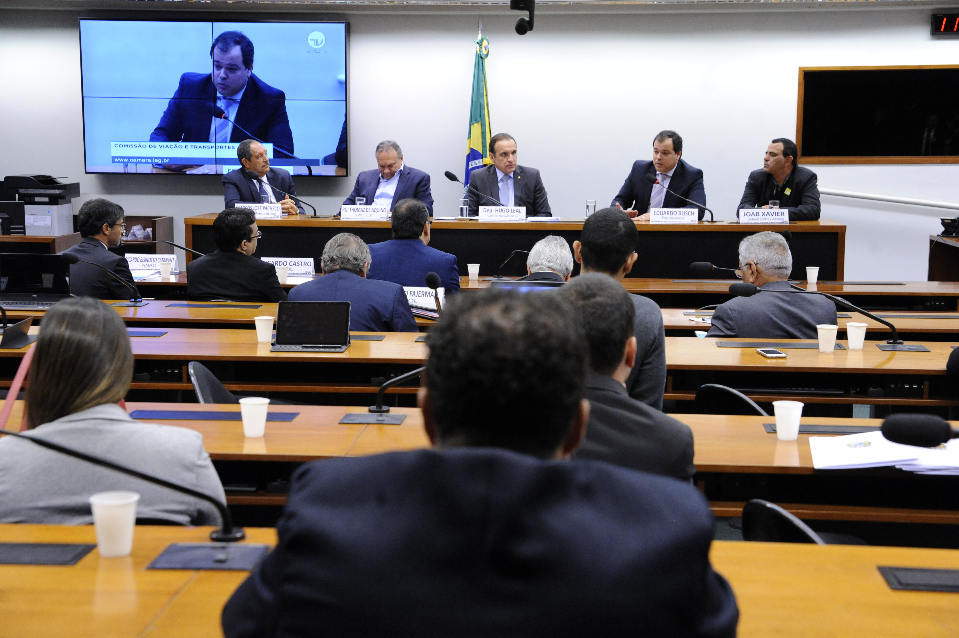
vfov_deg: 22.6
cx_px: 480
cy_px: 319
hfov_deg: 33.4
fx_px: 1597
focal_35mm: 60
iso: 3200
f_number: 6.3
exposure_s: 1/200
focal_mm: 60
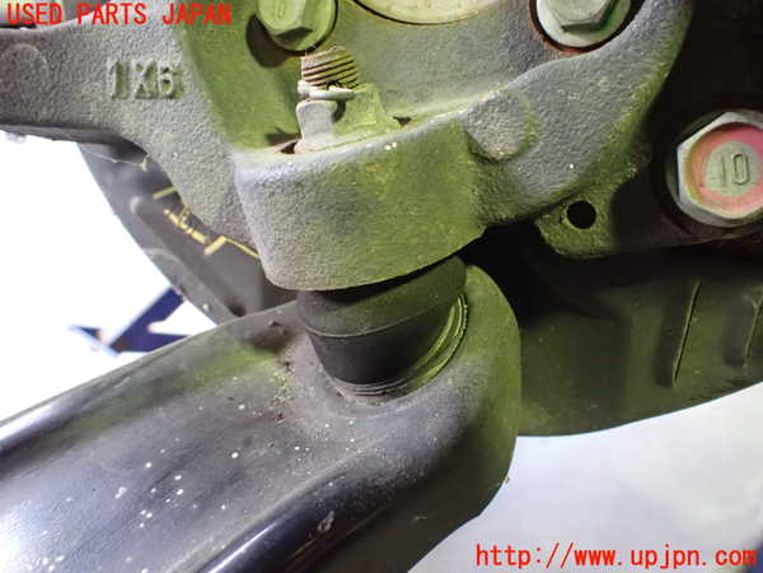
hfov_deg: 60.0
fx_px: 661
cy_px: 286
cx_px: 382
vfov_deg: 46.8
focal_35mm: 30
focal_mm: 5.4
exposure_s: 1/30
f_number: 2.3
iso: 1600
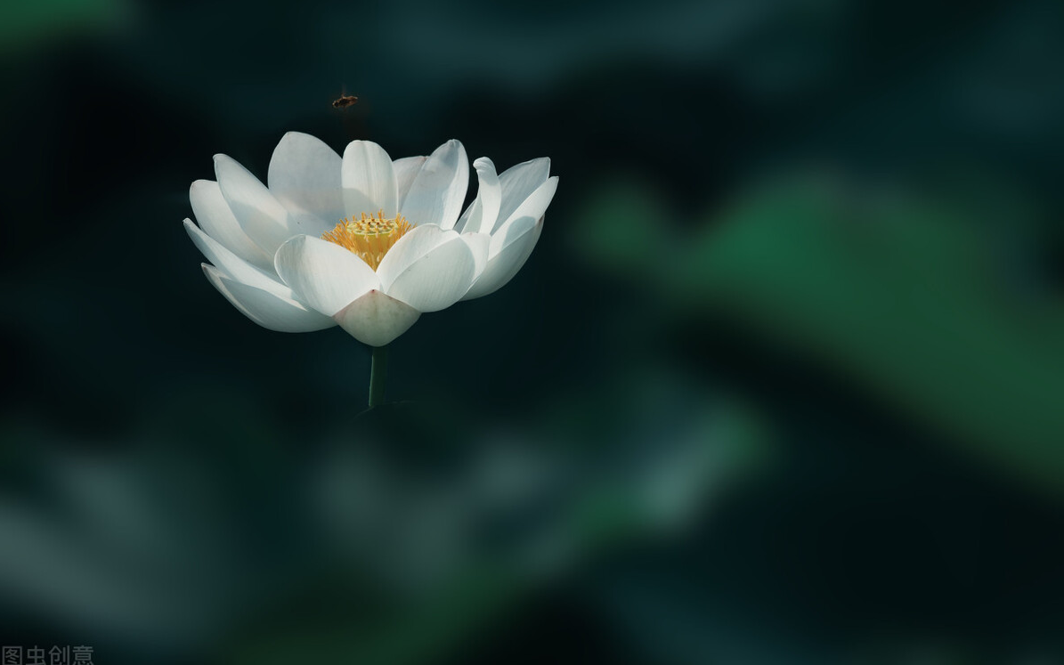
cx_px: 532
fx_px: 6351
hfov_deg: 9.6
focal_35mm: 219
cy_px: 320
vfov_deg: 6.0
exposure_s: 1/2000
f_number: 4
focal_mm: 78.39
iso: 200
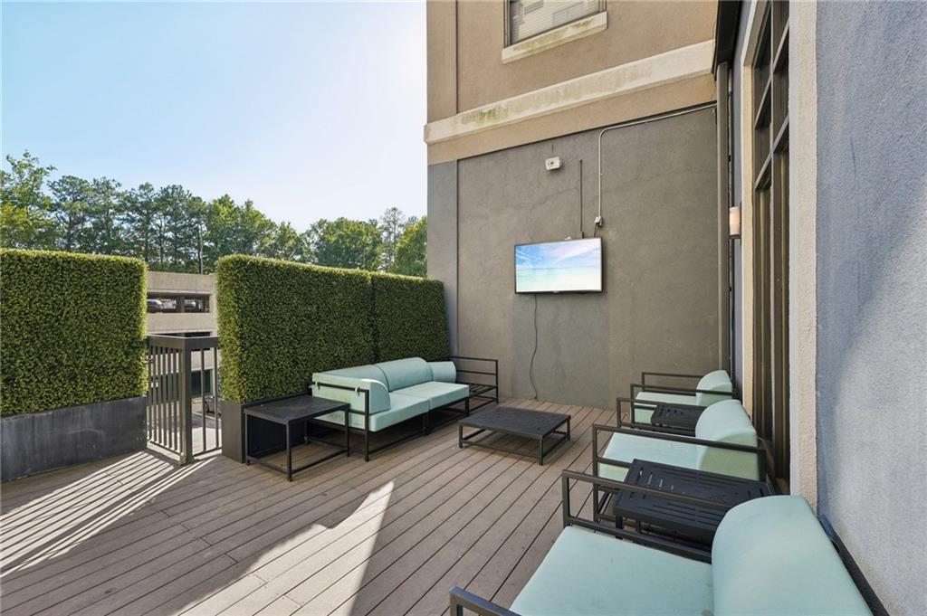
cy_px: 308
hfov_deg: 104.3
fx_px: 360
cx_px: 464
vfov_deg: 81.1
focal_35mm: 14
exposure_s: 1/60
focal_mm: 14
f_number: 8
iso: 100
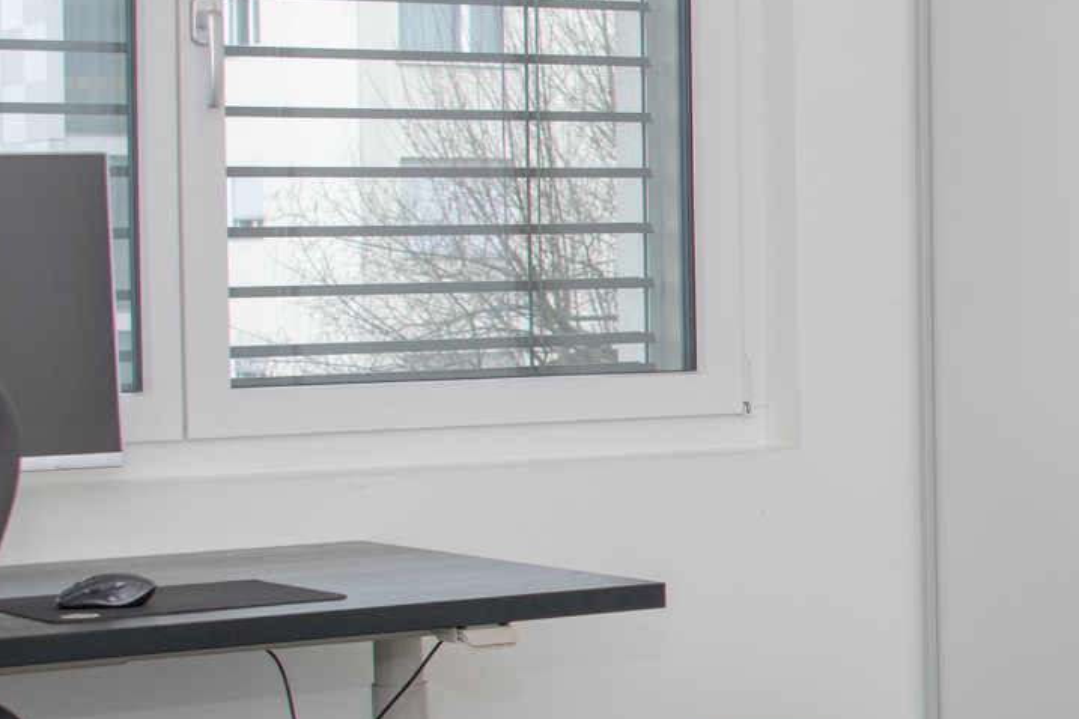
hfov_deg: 18.8
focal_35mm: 100
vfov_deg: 13.7
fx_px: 2997
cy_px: 386
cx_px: 1431
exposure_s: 1/60
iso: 320
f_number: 5.6
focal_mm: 28
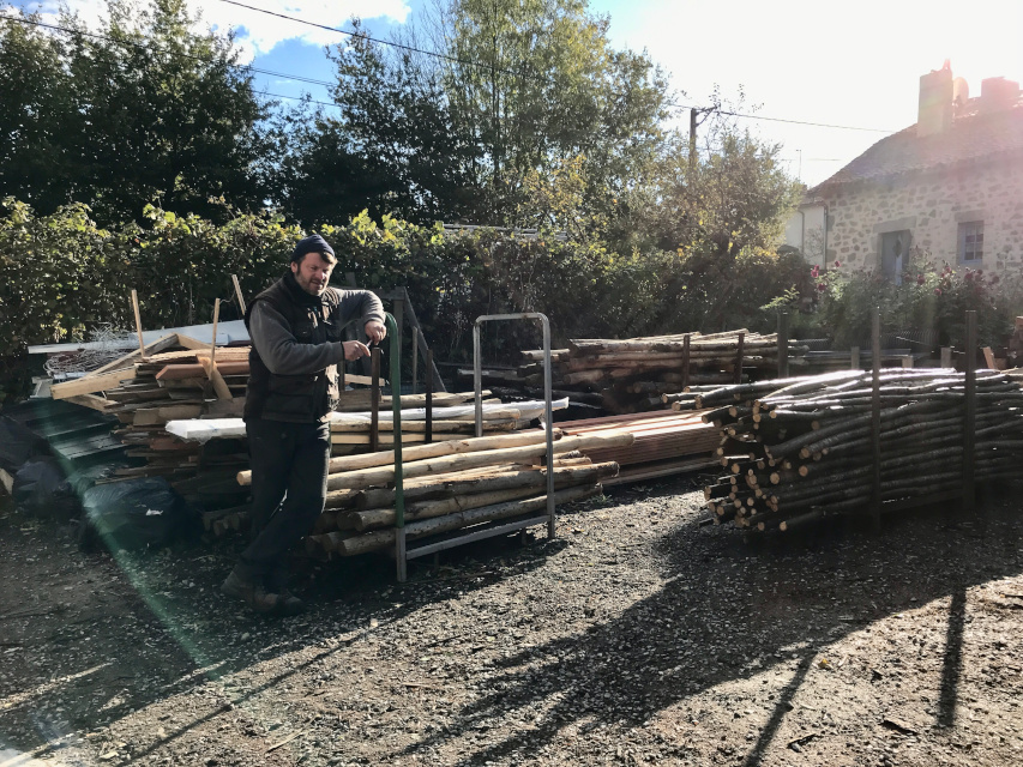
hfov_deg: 63.4
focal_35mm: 28
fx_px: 828
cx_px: 512
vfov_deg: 49.8
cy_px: 384
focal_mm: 3.99
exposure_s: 1/1244
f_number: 1.8
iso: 20
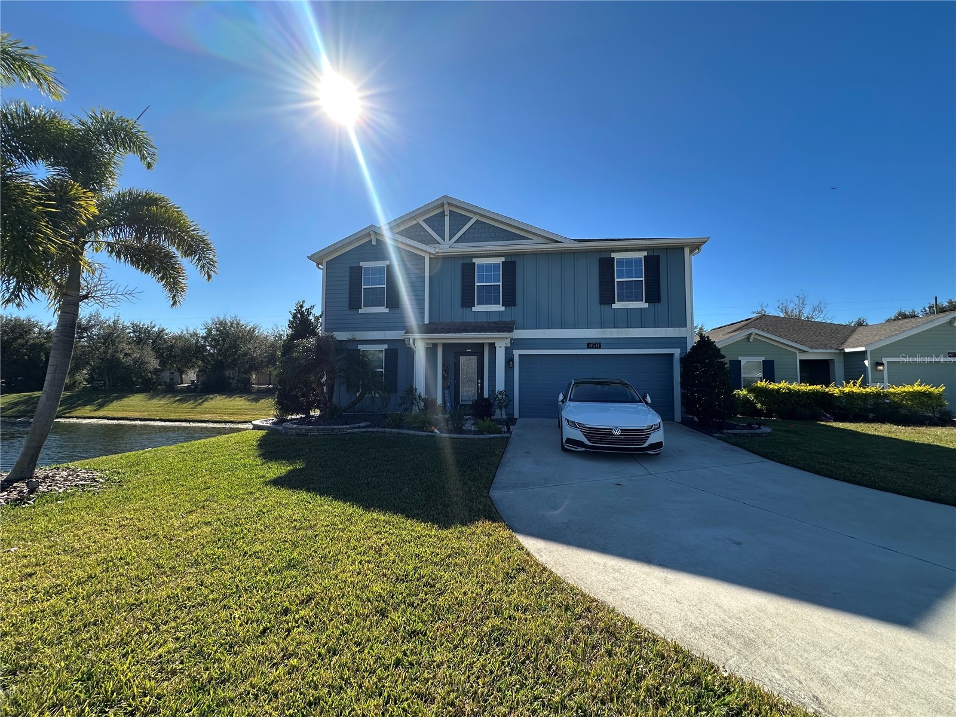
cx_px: 478
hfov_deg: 102.1
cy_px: 358
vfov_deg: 85.7
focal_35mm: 14
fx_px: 387
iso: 40
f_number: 2.2
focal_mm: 2.22
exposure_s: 1/1276
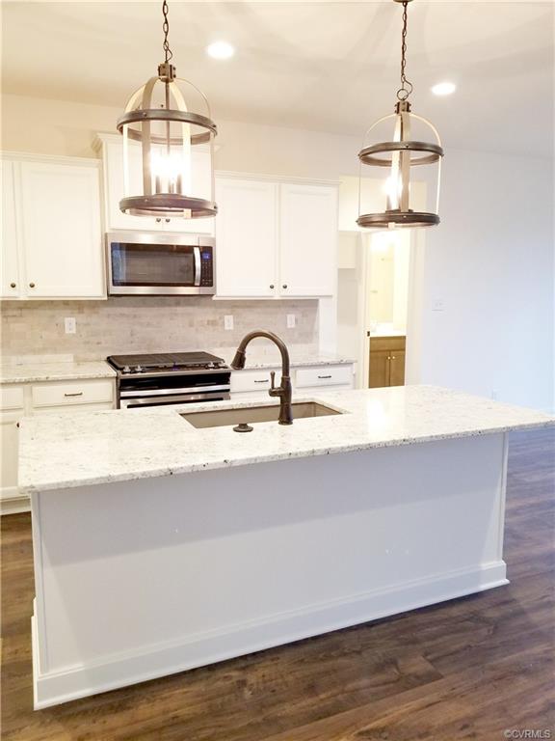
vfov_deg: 67.3
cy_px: 370
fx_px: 556
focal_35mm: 26
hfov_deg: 53.1
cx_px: 278
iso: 160
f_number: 1.7
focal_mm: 4.25
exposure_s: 1/40
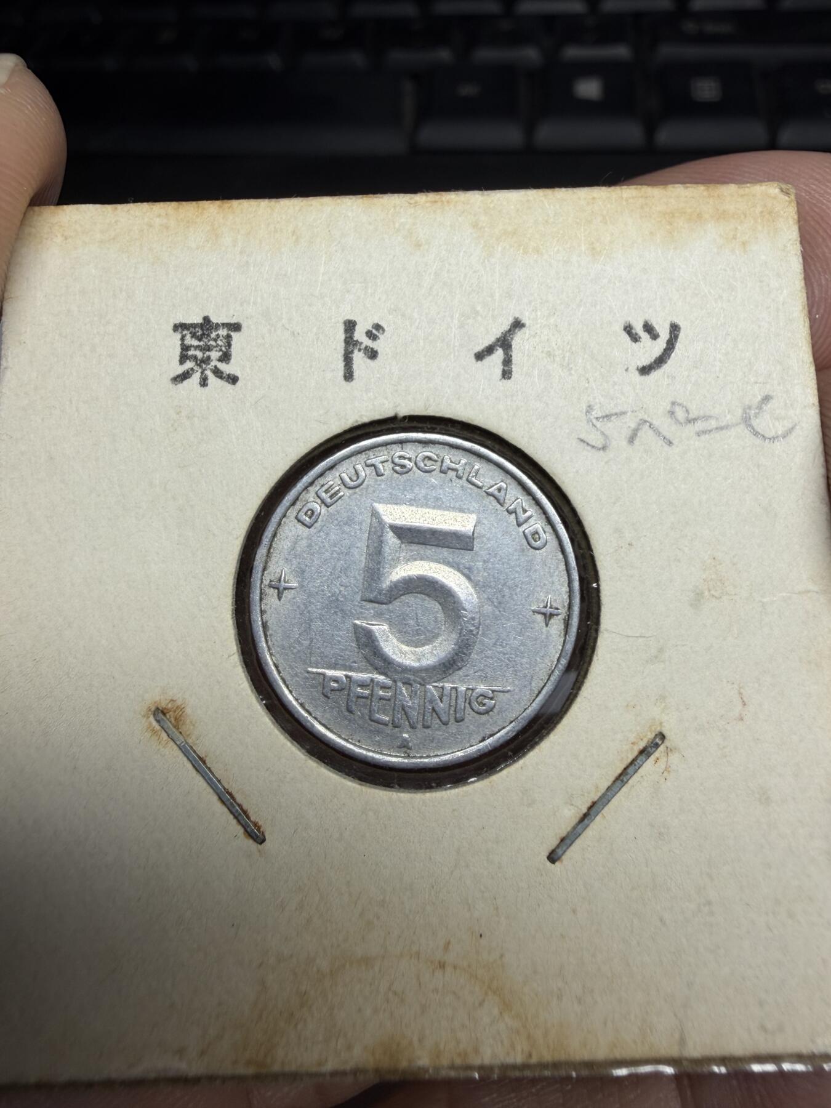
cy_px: 554
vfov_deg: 67.3
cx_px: 416
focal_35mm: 26
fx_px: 832
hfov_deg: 53.1
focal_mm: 2.22
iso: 40
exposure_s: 1/203
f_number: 2.2
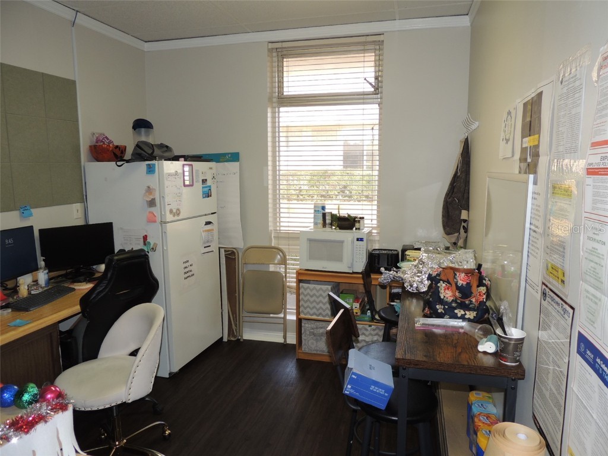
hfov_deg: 71.6
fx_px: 422
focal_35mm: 24
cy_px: 228
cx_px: 304
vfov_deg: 56.8
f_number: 3
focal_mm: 4.3
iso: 100
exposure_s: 1/40
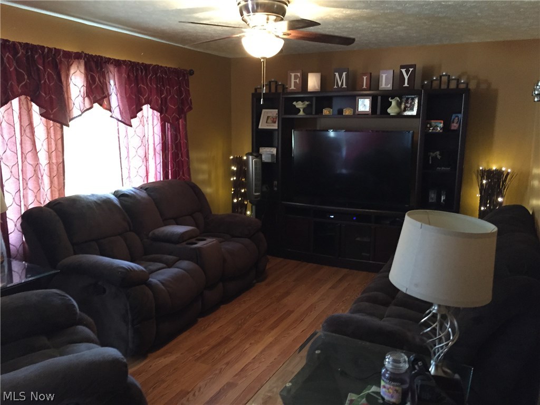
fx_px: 452
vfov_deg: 48.2
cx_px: 270
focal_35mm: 29
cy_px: 202
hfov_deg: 61.7
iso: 250
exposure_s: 1/15
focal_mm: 4.15
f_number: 2.2
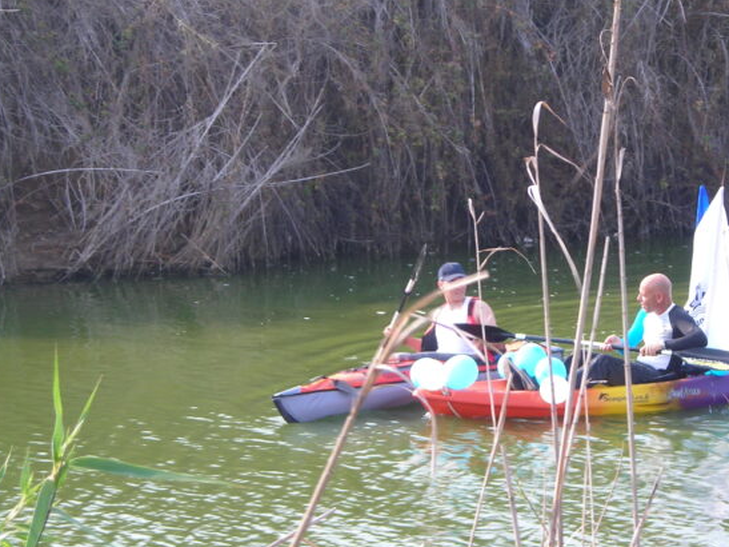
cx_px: 496
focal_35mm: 163
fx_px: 3432
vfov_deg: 9.1
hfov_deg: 12.1
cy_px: 179
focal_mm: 19.2
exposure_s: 1/54
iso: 50
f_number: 5.3
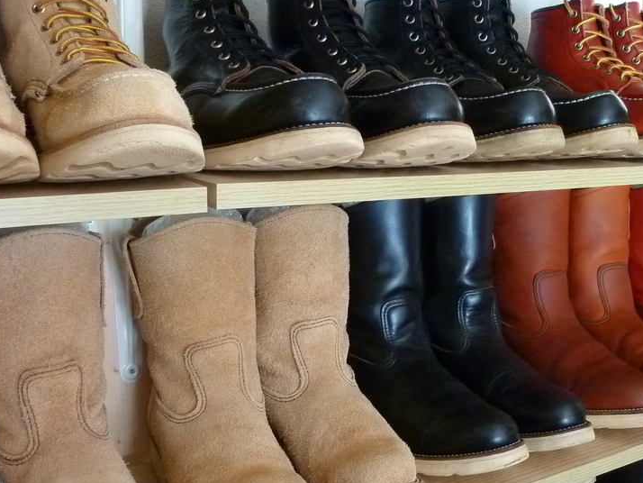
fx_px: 780
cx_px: 358
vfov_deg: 34.4
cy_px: 244
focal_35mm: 42
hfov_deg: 44.7
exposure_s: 1/15
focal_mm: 4.5
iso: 400
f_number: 3.3
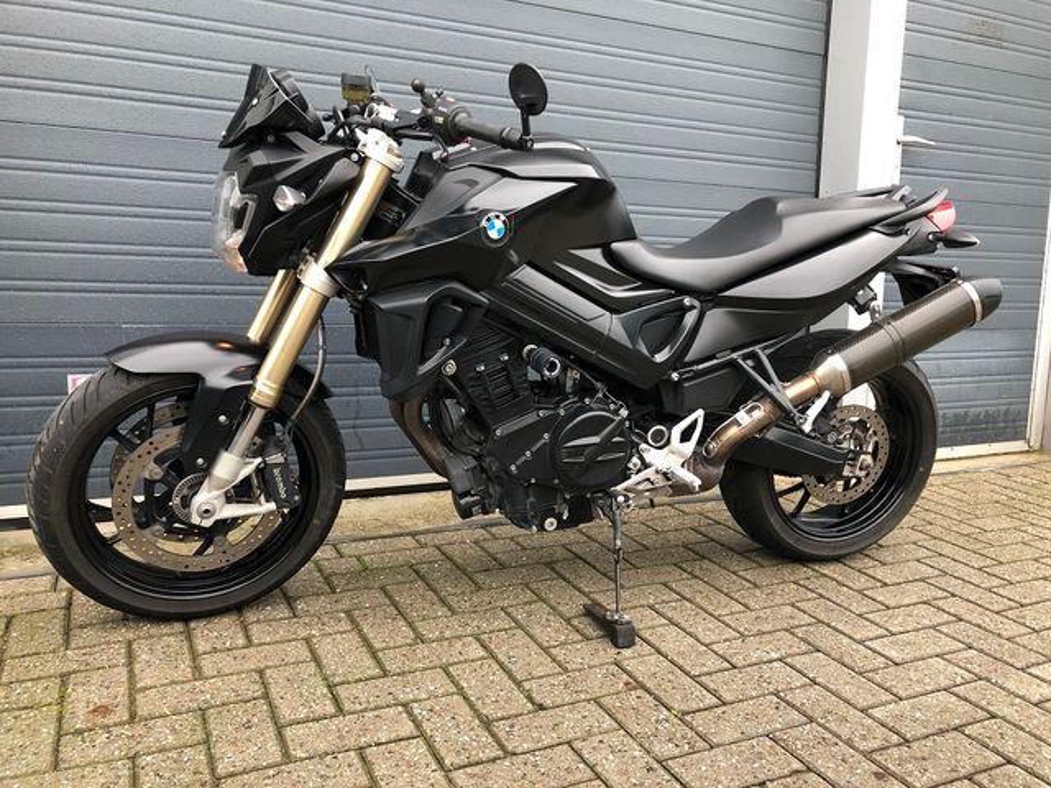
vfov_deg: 49.7
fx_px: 850
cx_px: 526
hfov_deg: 63.4
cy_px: 394
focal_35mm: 28
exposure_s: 1/33
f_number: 1.8
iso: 40
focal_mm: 3.99
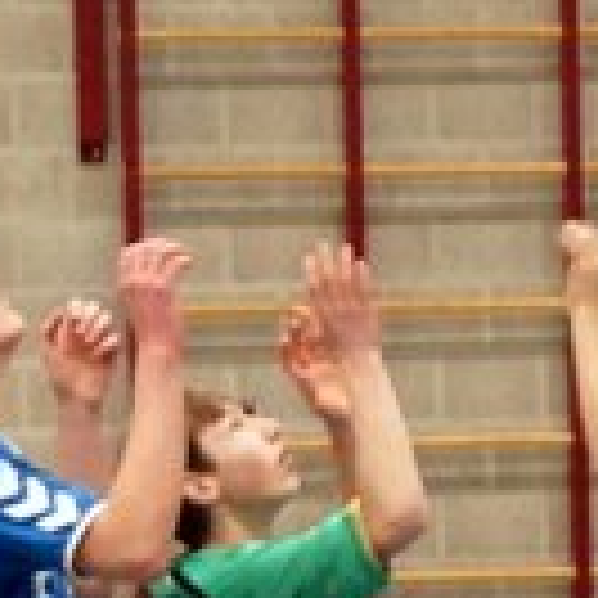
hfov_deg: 5.7
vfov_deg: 5.9
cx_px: 1461
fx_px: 5746
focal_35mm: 294
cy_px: 758
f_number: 2.8
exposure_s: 1/200
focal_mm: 30
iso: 1600
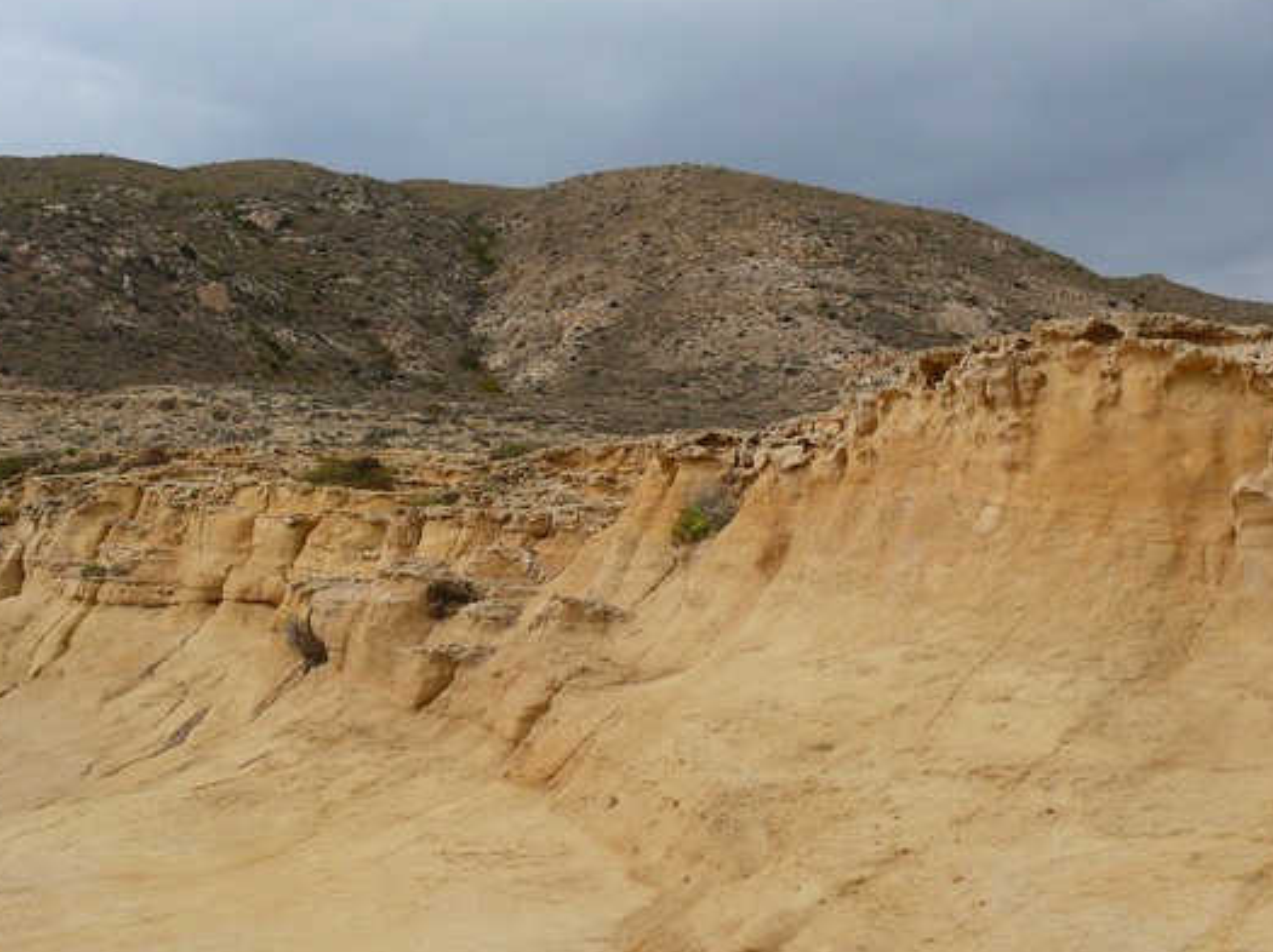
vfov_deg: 29.0
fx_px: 1837
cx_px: 601
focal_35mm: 50
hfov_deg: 38.2
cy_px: 547
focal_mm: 7.4
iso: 100
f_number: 5.6
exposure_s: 1/250
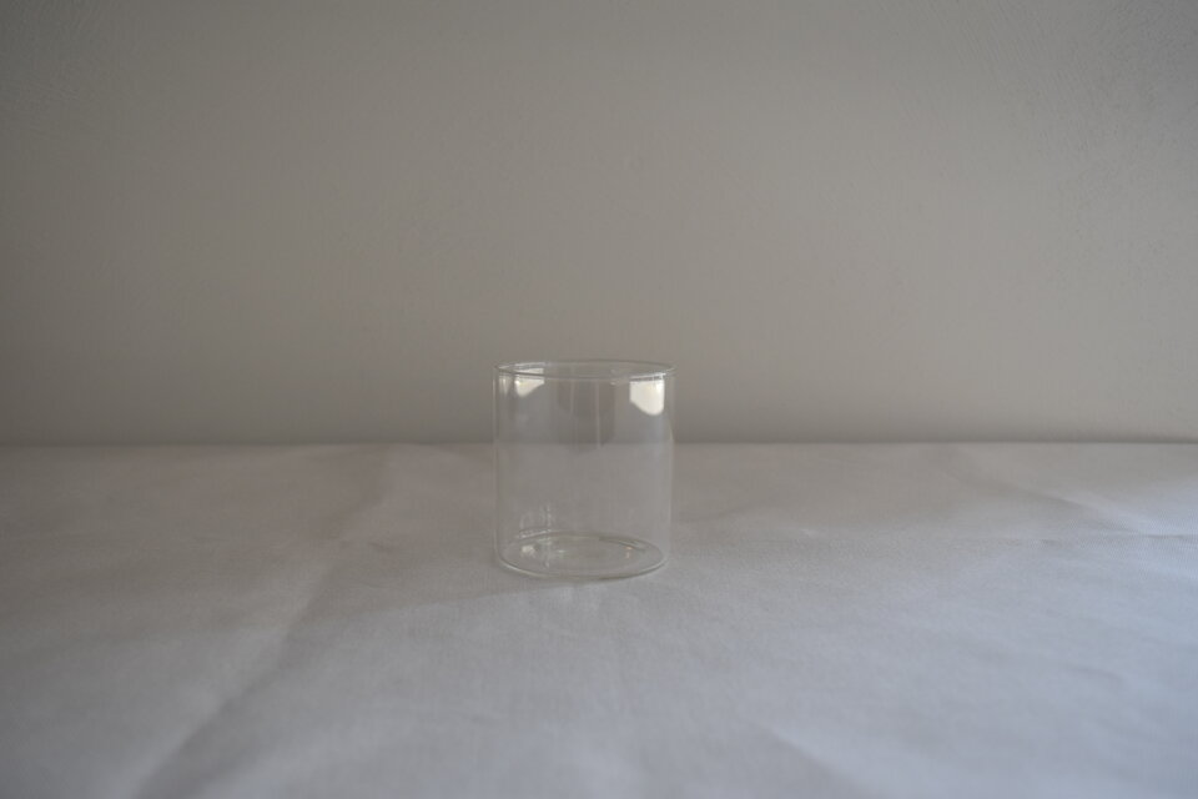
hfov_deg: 57.2
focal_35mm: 33
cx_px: 599
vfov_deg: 40.0
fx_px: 1098
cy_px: 400
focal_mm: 22
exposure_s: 1/100
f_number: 4.5
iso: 400
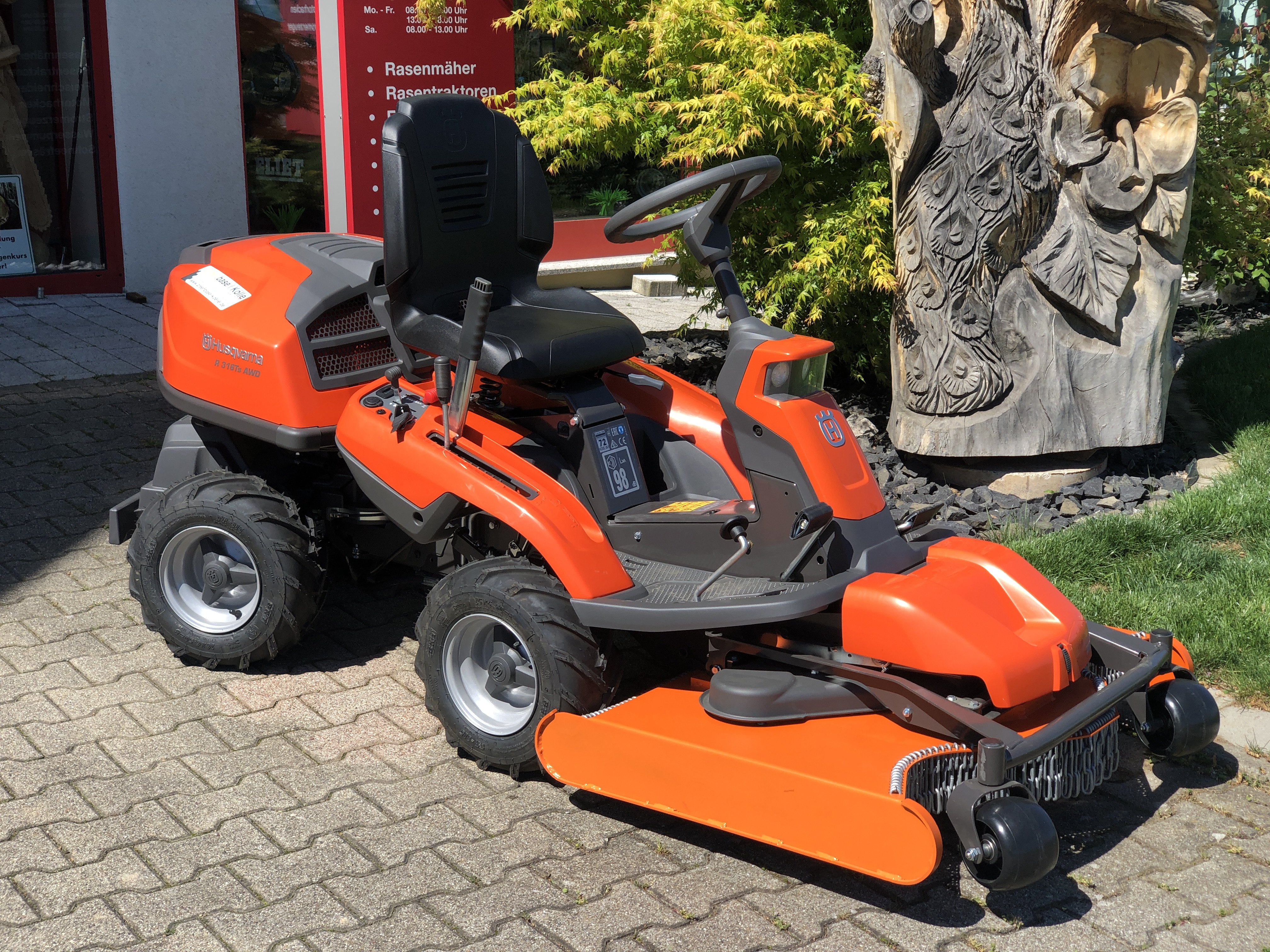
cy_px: 476
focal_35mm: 52
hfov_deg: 36.8
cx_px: 635
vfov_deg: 28.0
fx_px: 1908
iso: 16
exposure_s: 1/649
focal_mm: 6
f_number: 2.4
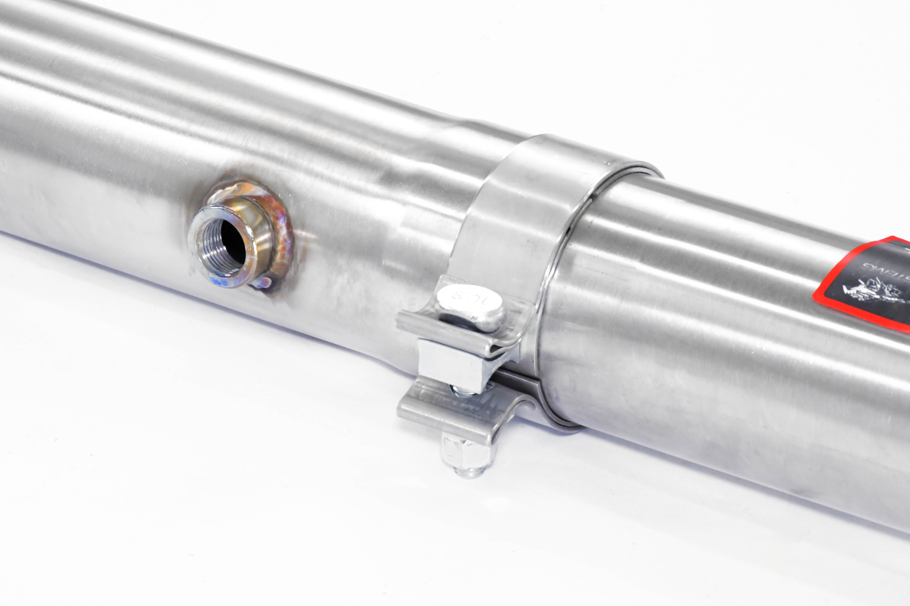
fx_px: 5333
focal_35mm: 211
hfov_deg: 9.8
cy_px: 304
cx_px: 456
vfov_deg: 6.5
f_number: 20
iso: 4000
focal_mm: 140
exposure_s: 1/80
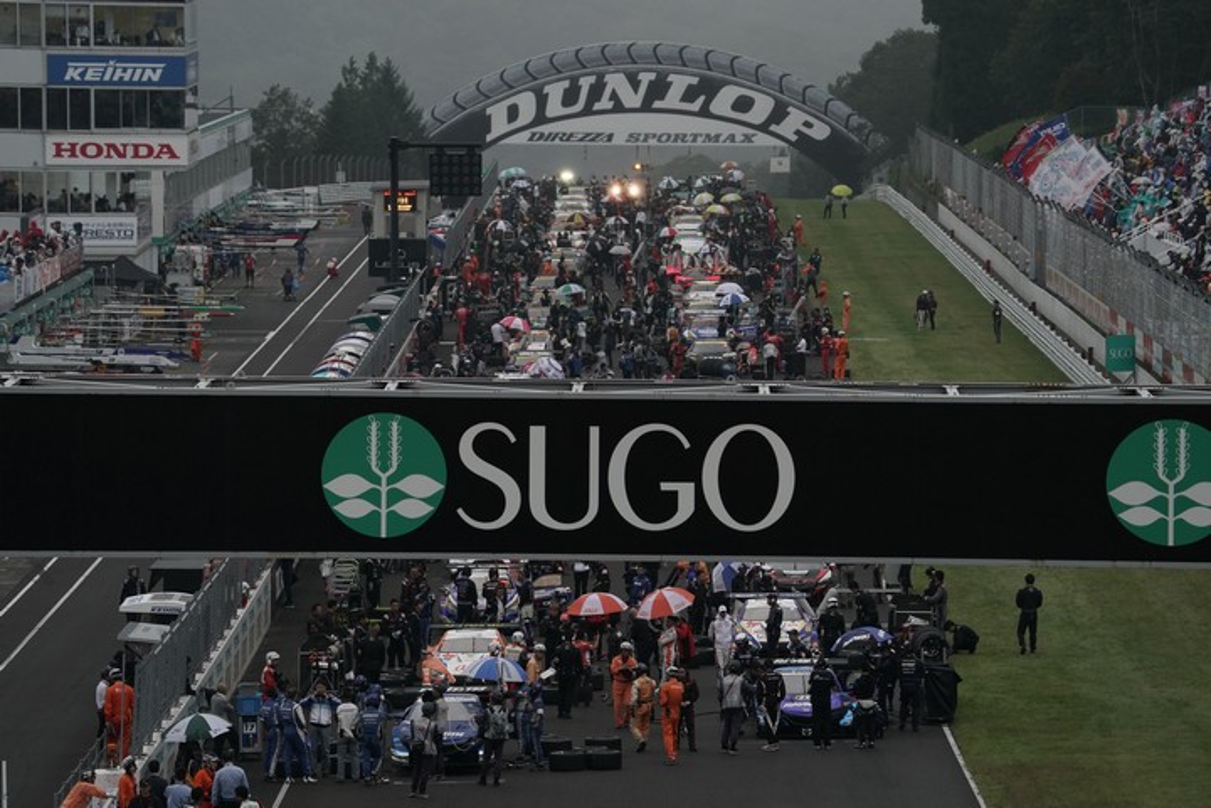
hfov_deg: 9.5
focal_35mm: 216
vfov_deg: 6.4
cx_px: 606
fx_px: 7265
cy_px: 404
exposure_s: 1/640
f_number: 5.6
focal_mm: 216
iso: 800
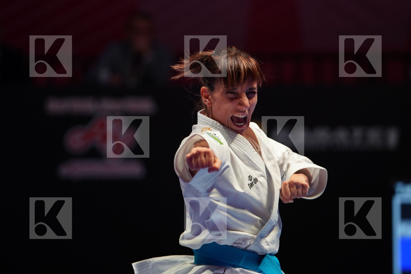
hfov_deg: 6.9
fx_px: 3425
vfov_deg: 4.6
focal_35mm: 300
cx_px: 206
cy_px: 137
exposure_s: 1/500
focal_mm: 200
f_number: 2.8
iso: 800
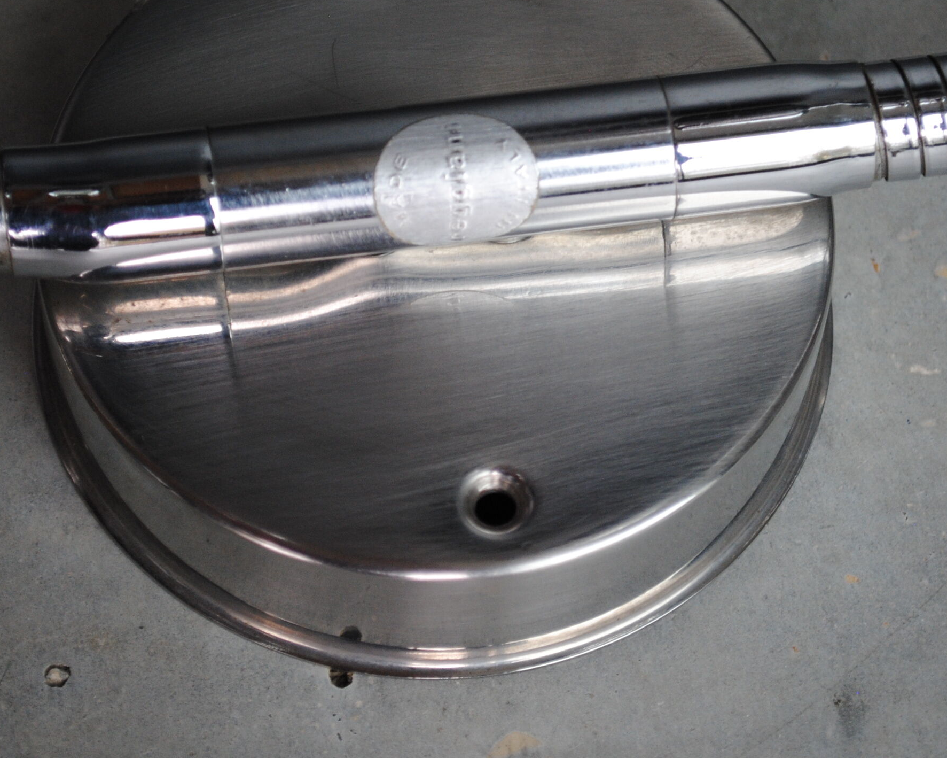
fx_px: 3553
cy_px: 311
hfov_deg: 15.2
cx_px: 489
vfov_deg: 12.2
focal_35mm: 127
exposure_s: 1/30
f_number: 5.6
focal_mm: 55
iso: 400
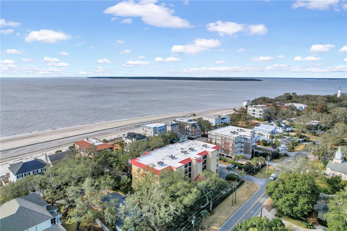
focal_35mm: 22
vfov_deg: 57.2
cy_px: 116
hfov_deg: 78.6
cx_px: 174
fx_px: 212
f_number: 2.8
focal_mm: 8.38
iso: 100
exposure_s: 1/1600
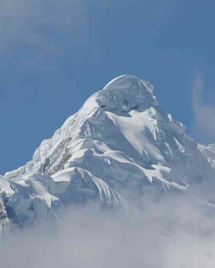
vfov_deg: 3.0
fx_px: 5055
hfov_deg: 2.4
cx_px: 120
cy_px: 134
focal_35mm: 636
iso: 200
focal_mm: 300
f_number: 9
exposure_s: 1/320
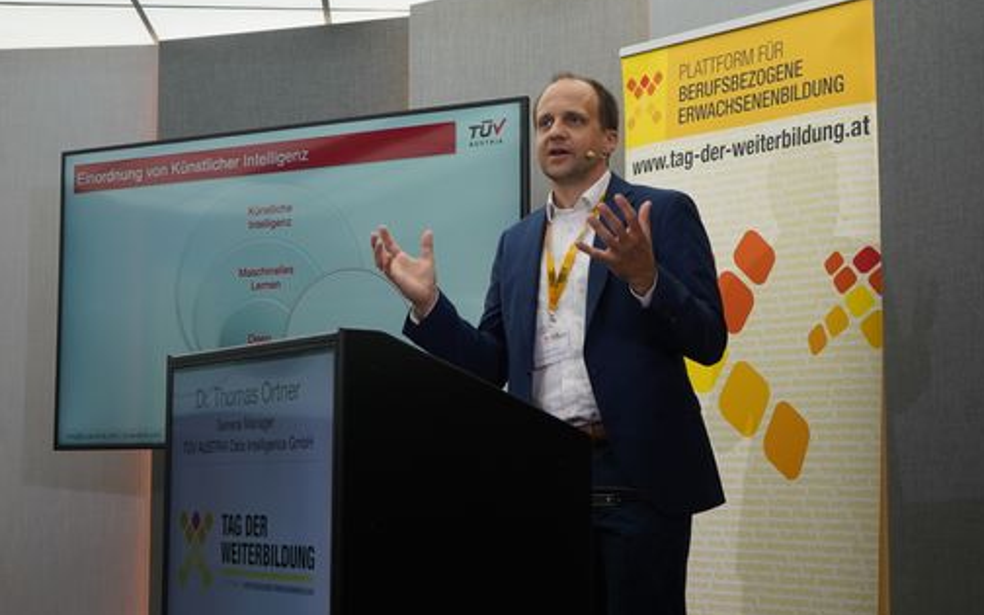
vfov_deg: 21.6
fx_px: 1609
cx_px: 496
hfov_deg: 34.0
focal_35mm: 60
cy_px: 304
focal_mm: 39
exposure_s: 1/80
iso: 640
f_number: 5.6
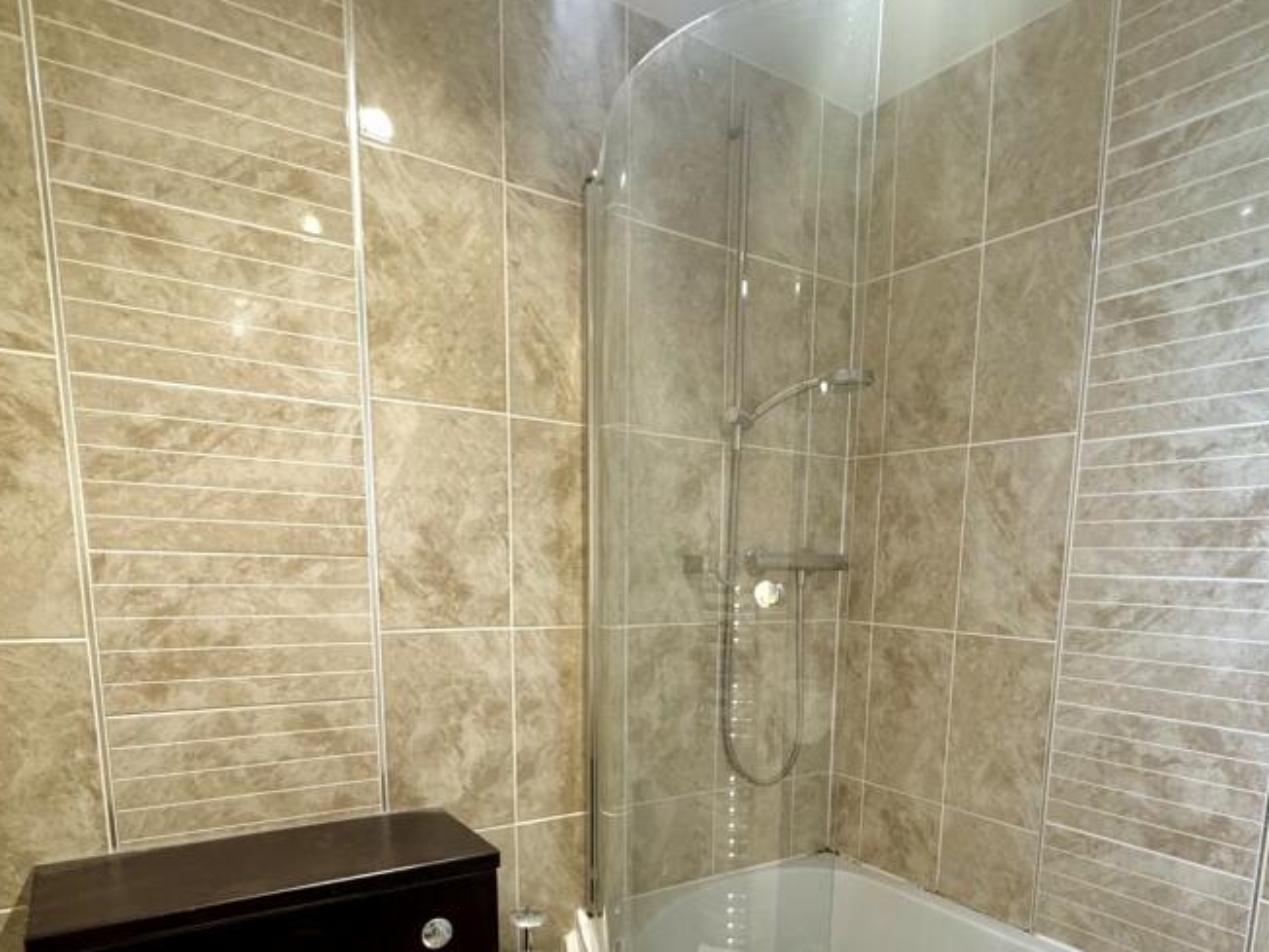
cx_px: 724
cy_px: 718
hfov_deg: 76.0
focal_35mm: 22
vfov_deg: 57.8
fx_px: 807
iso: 320
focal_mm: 2.22
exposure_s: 1/50
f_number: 2.2
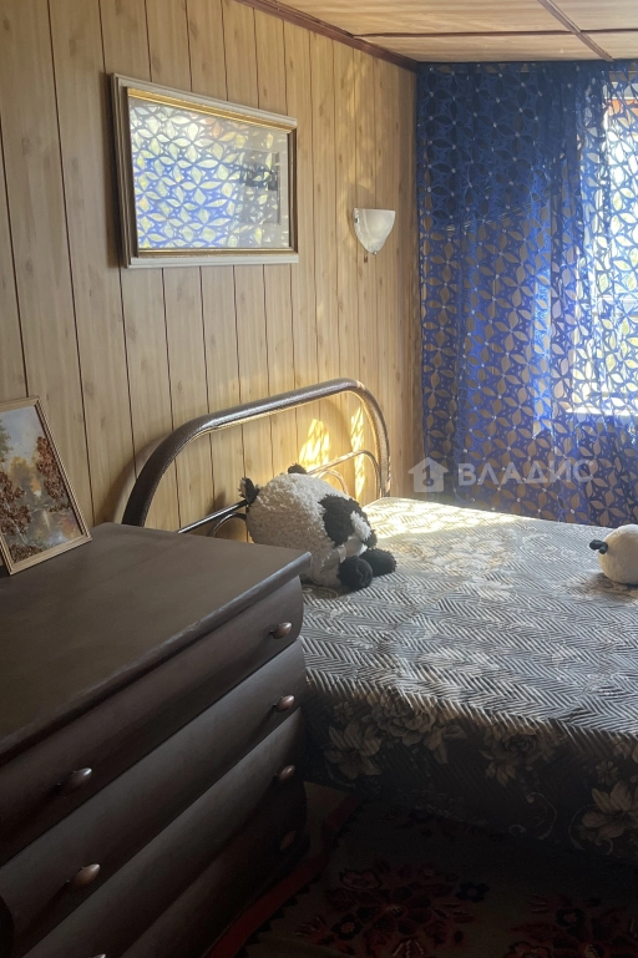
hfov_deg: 34.1
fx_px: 1011
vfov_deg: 50.7
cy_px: 472
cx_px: 502
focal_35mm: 38
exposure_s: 1/121
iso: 125
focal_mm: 5.1
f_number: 1.6
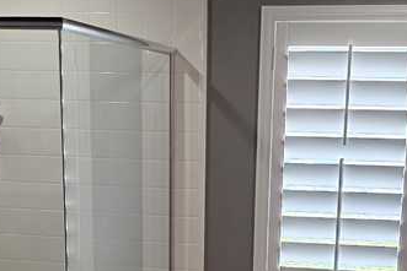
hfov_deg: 27.3
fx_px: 837
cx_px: 218
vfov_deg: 17.7
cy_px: 315
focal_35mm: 74
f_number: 1.7
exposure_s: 1/120
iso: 125
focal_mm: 6.3
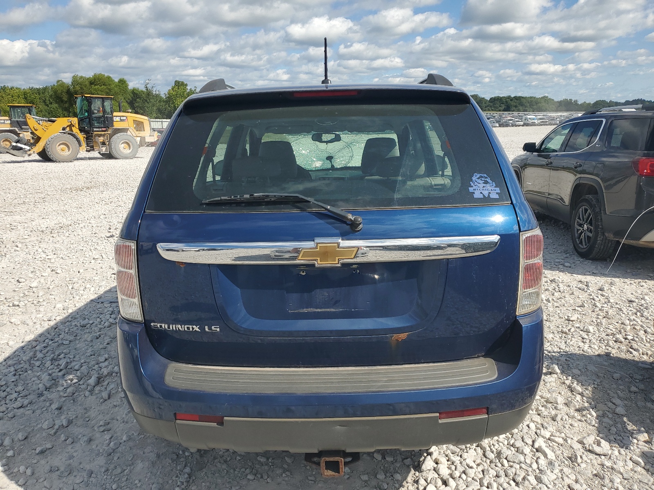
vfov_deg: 53.1
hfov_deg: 67.3
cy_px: 245
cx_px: 327
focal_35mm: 26
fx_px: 491
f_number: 1.5
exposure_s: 1/3333
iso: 50
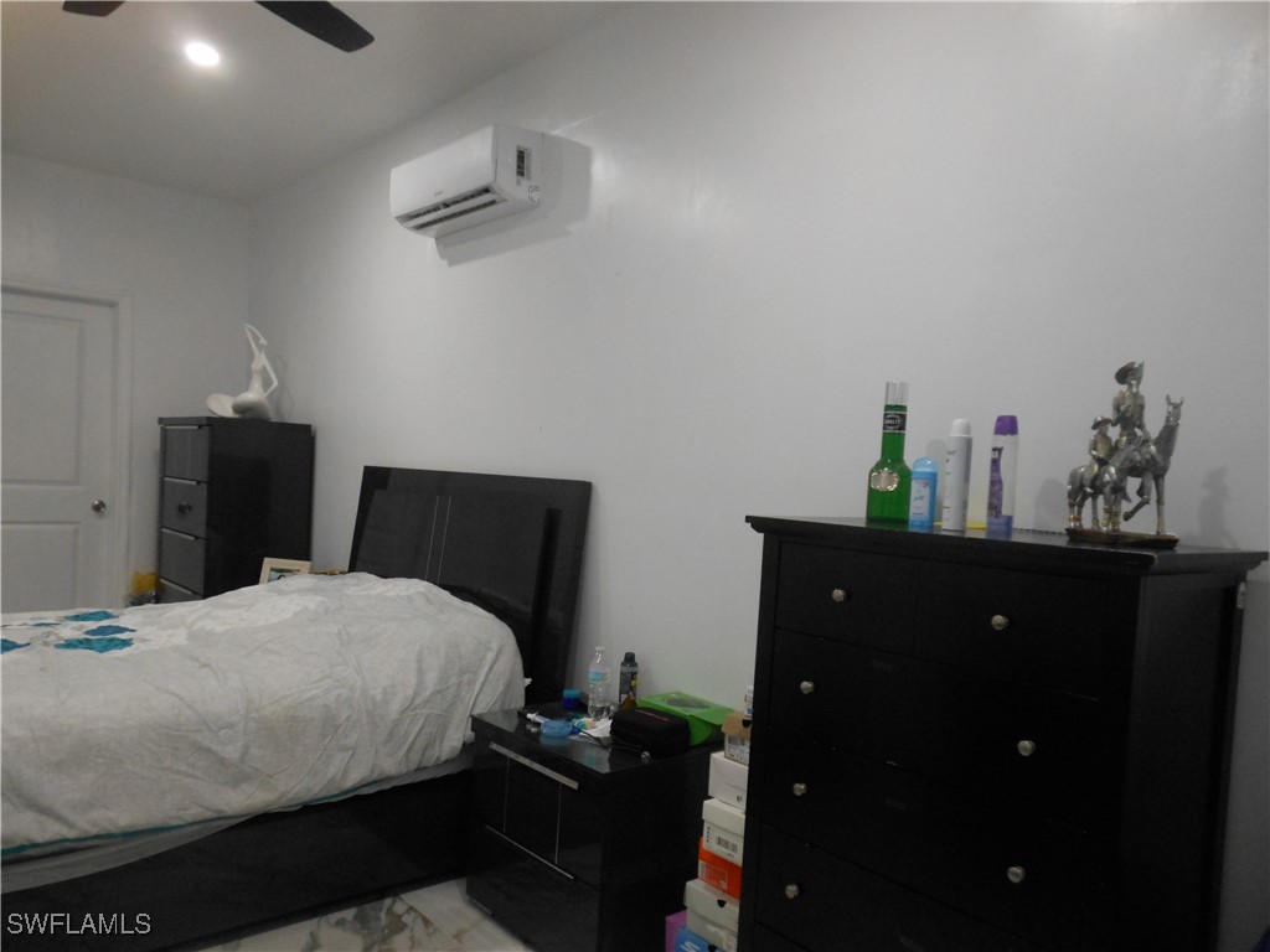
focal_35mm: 25
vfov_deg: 54.9
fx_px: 917
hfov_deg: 69.4
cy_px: 476
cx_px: 635
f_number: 3.2
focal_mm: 4.5
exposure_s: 1/30
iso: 320
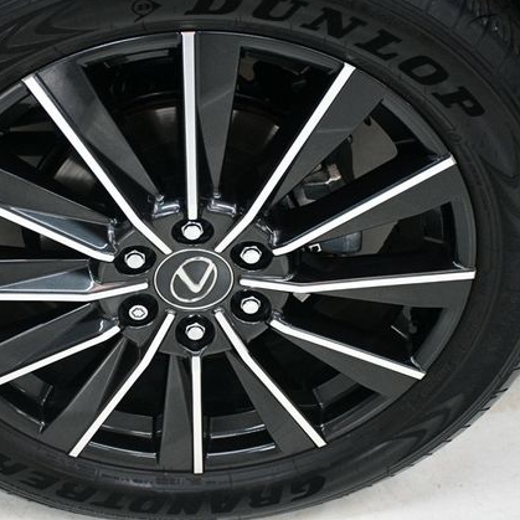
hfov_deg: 23.3
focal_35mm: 74
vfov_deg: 23.4
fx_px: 1258
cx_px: 194
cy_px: 259
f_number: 4.2
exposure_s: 1/125
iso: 3200
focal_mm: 38
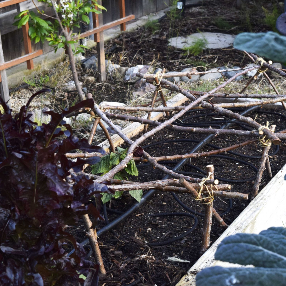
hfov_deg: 18.5
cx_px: 170
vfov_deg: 18.5
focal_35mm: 94
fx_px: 879
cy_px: 128
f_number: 8
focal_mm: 42
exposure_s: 1/80
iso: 400
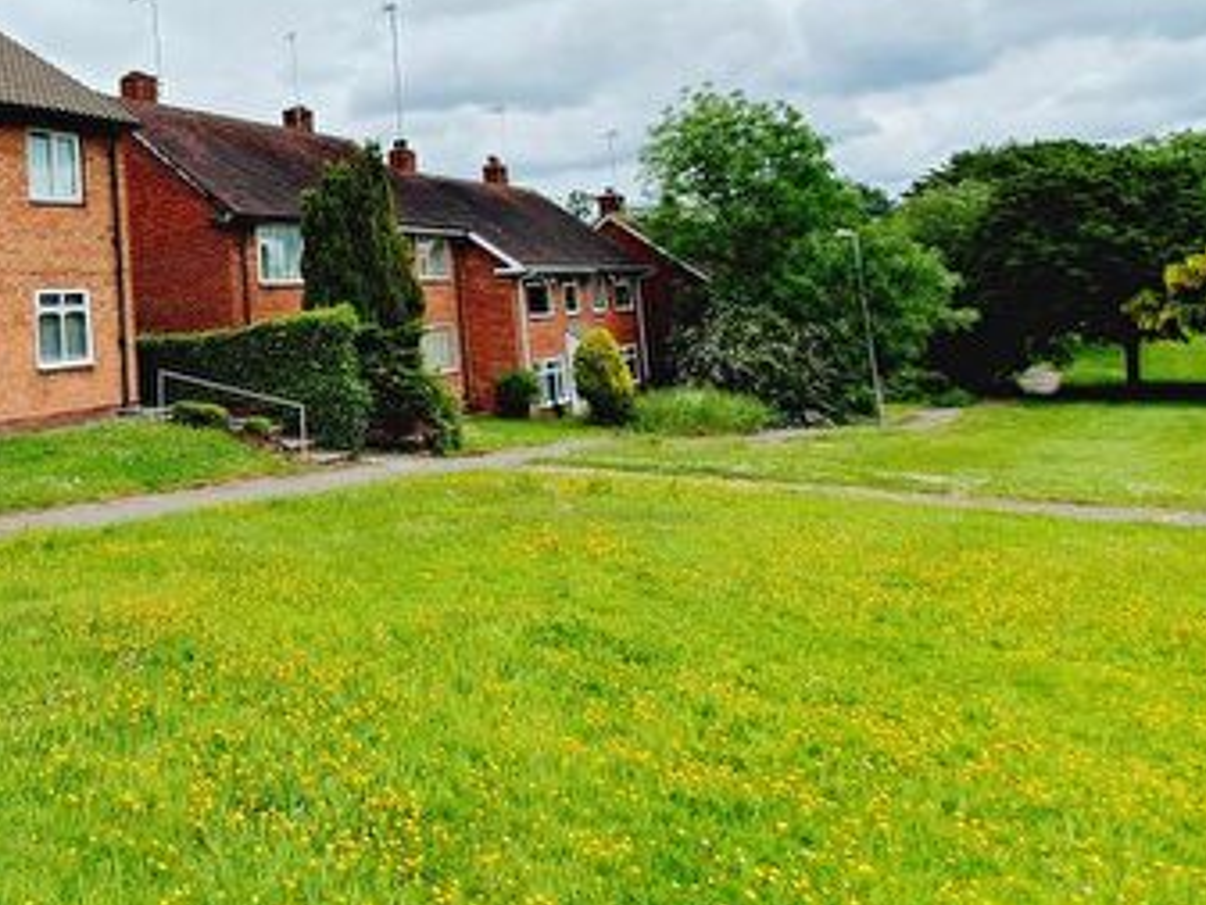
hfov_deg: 55.4
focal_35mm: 27
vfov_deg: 49.9
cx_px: 93
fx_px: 941
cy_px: 259
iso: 50
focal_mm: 1.8
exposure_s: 1/1492
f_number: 2.2
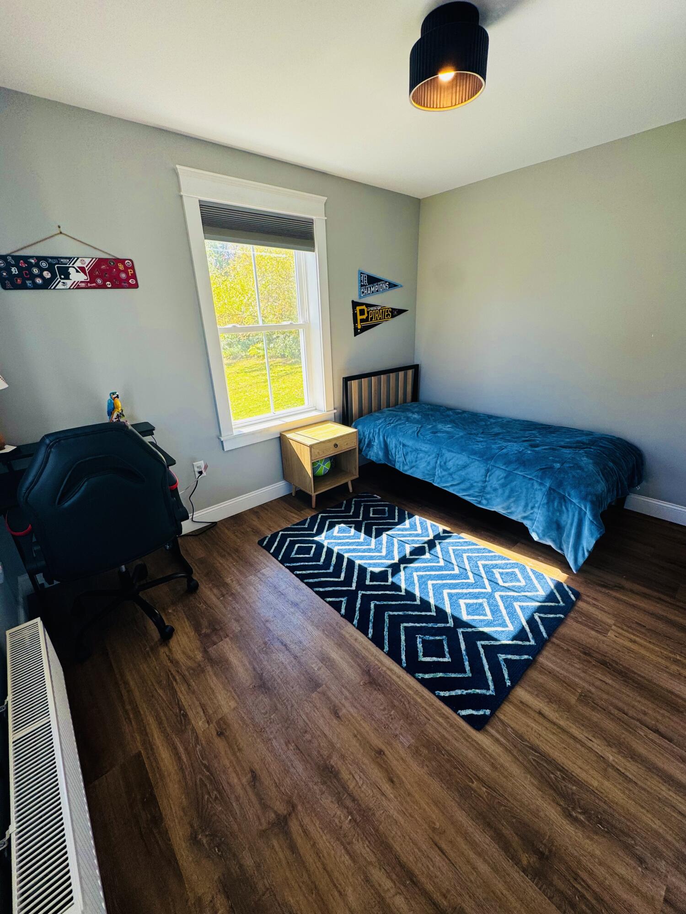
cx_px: 343
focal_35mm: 14
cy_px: 457
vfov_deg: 102.1
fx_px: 370
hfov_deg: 85.7
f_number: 2.2
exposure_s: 1/99
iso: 50
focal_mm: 2.22
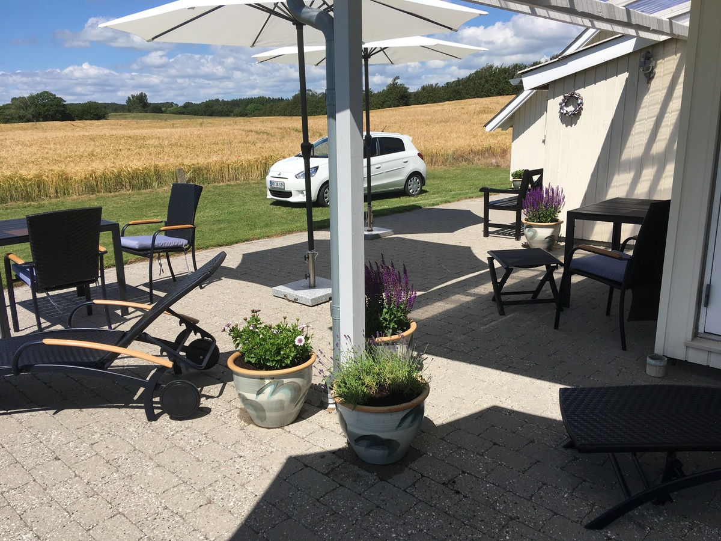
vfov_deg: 48.2
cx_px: 360
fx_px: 604
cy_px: 270
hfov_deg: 61.7
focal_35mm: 29
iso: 25
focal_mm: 4.15
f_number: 2.2
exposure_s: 1/1709
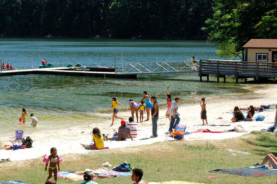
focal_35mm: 106
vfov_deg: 12.9
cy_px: 76
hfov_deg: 18.9
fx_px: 815
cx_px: 19
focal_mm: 32
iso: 100
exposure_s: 1/200
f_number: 8
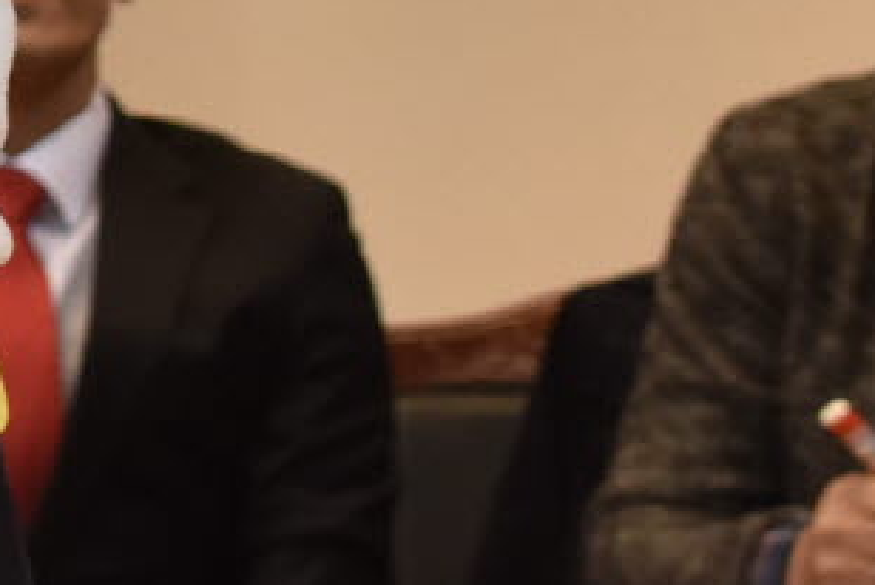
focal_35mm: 296
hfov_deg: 6.7
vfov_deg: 4.6
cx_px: -1060
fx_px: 7201
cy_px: -532
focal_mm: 38
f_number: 5
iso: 1000
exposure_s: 1/125
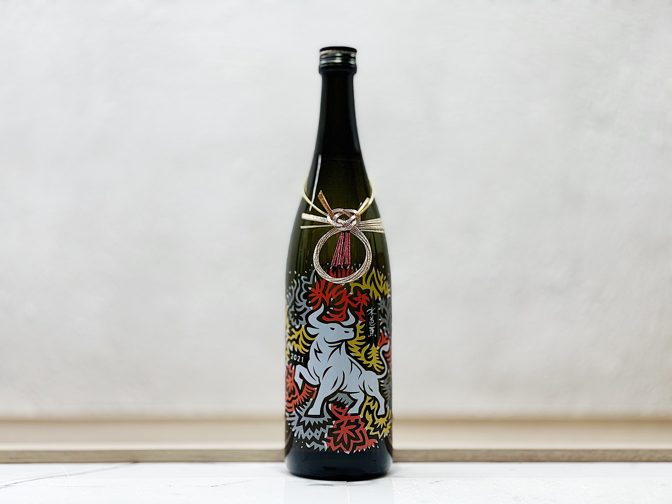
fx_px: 1009
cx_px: 336
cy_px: 252
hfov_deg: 36.8
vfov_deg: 28.0
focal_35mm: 52
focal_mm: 6
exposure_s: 1/100
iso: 64
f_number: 2
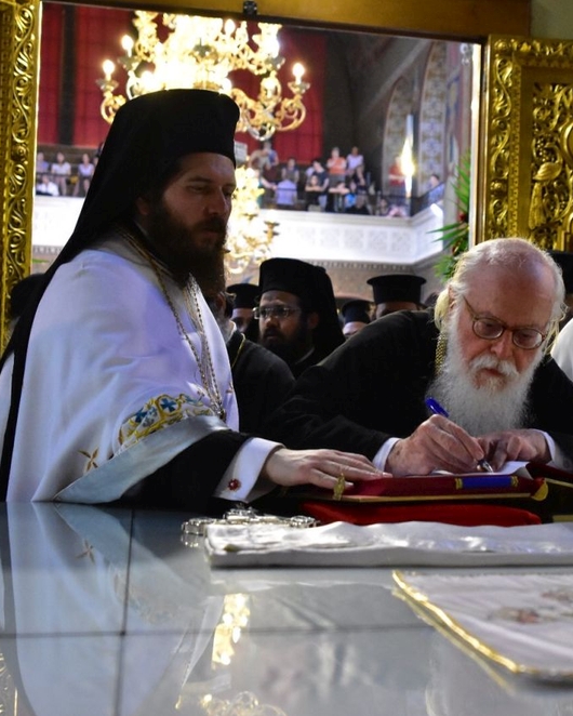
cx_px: 399
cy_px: 358
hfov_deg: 29.4
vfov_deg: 36.6
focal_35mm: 51
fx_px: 1081
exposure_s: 1/100
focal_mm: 24
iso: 4000
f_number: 2.8
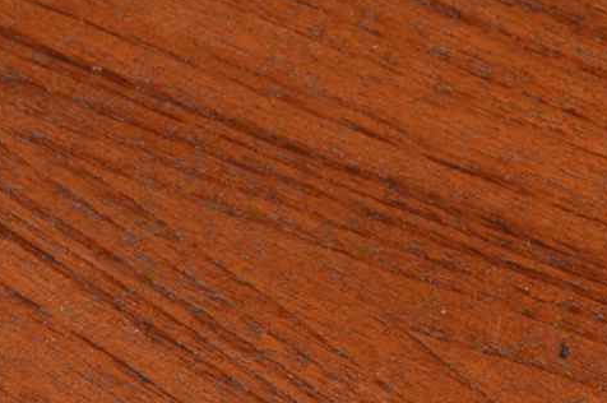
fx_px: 9143
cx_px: 522
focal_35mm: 543
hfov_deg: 3.8
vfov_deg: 2.5
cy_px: 913
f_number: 7.1
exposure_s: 1/80
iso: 200
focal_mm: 70
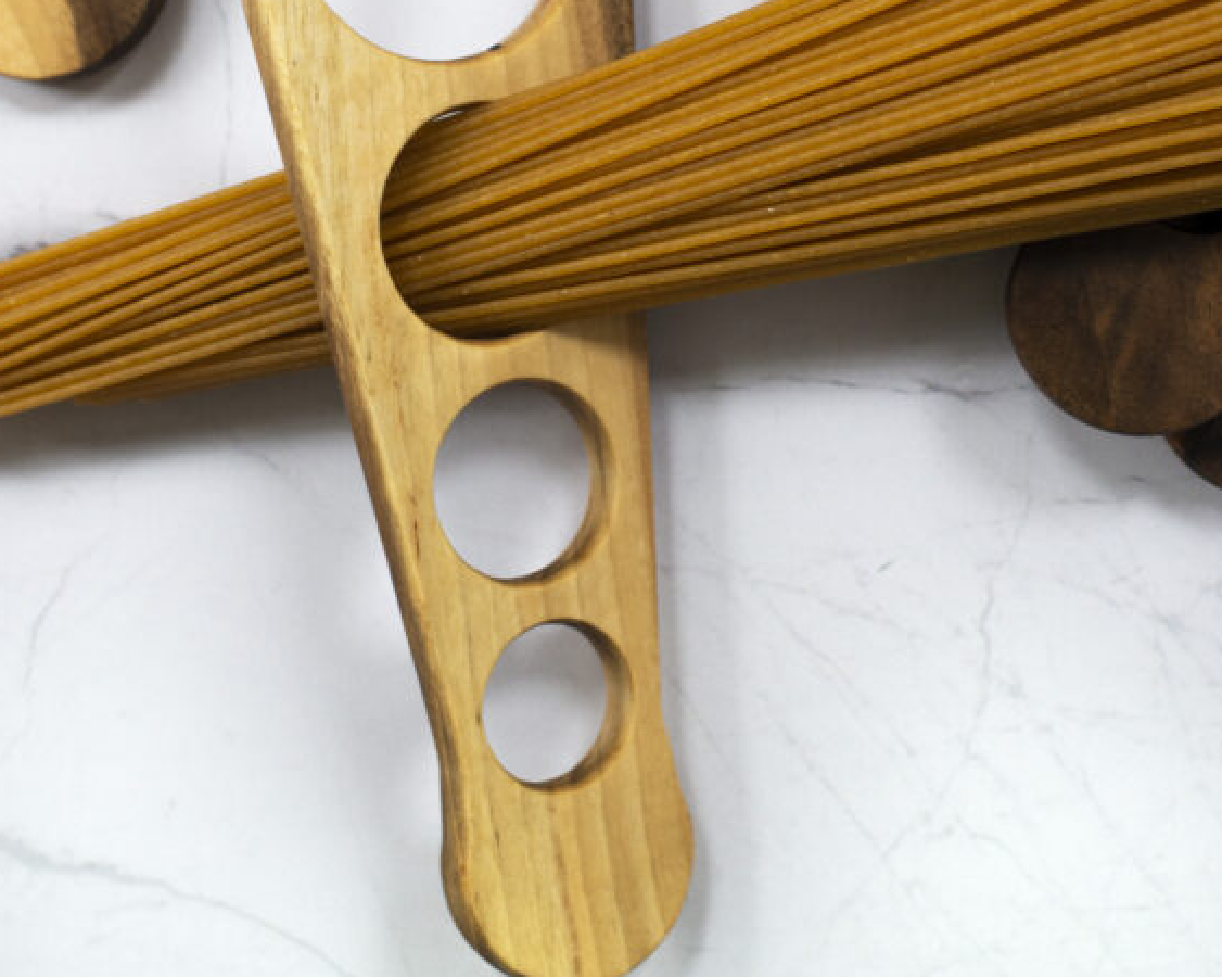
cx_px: 621
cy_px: 166
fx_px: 2712
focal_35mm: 75
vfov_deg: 20.1
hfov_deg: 25.4
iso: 250
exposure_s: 1/125
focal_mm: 50
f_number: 4.5
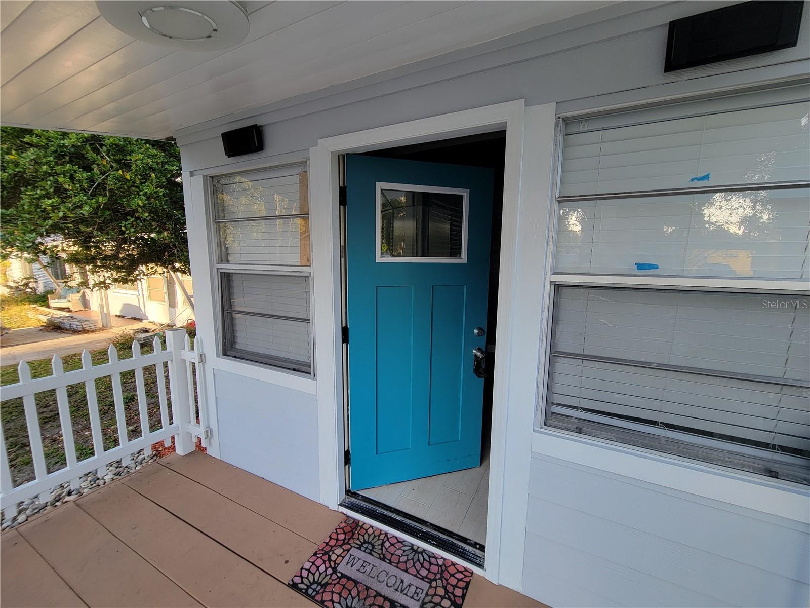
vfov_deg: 89.9
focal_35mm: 13
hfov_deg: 106.2
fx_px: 304
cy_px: 304
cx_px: 405
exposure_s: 1/120
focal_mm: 2.2
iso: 50
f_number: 2.2
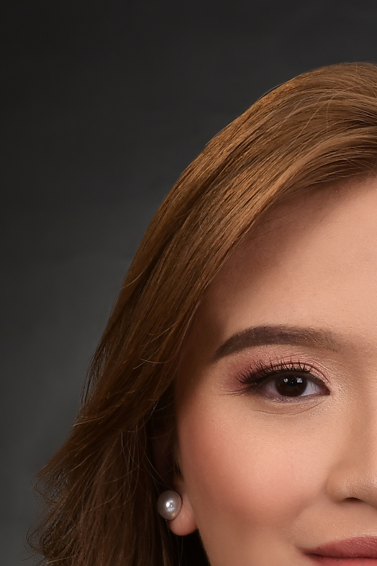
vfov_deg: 4.7
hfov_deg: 3.2
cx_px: 330
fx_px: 6850
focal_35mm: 436
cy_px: 870
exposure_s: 1/125
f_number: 11
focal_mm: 85
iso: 160
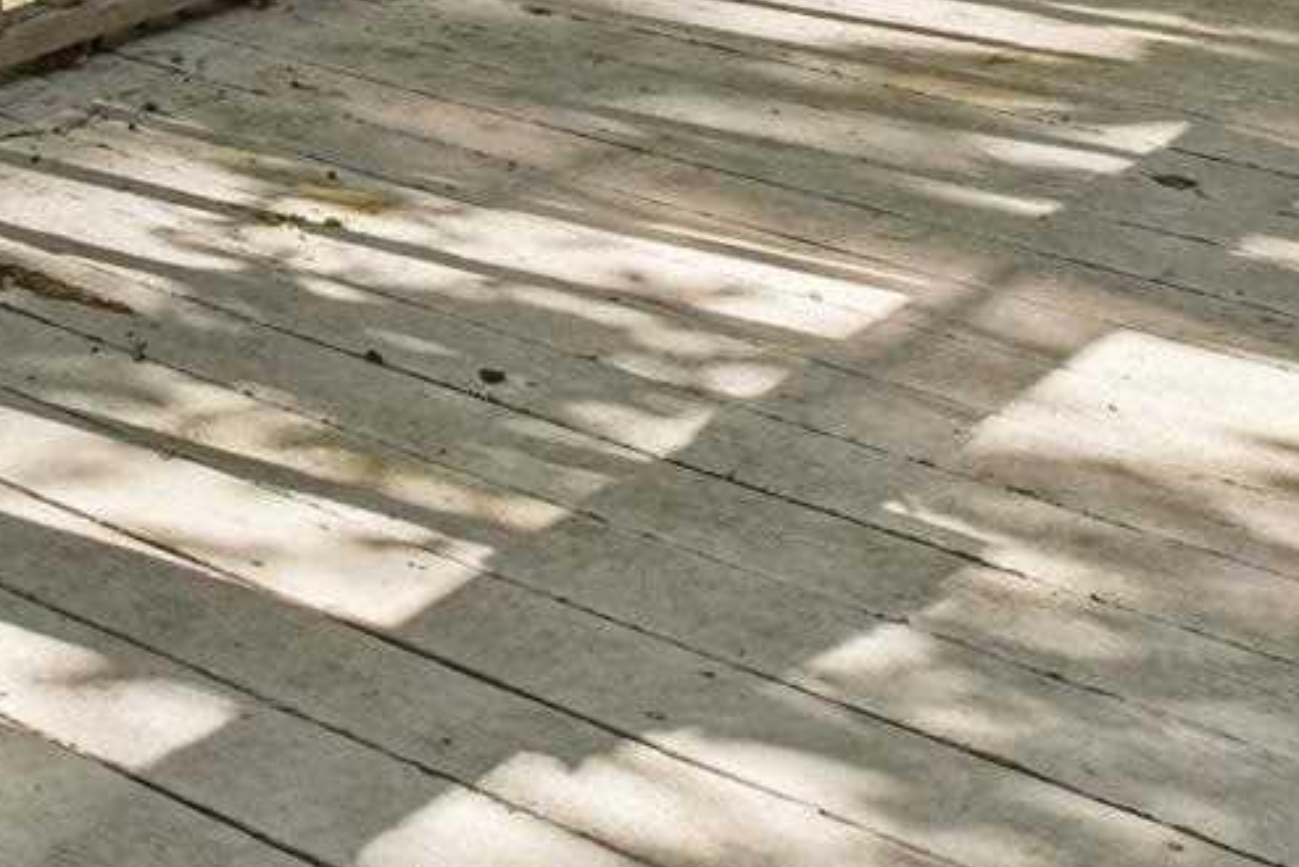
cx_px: 429
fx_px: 2743
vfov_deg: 15.1
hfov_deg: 26.5
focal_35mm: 76
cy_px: -776
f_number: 5.6
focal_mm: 10
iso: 200
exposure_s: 1/20
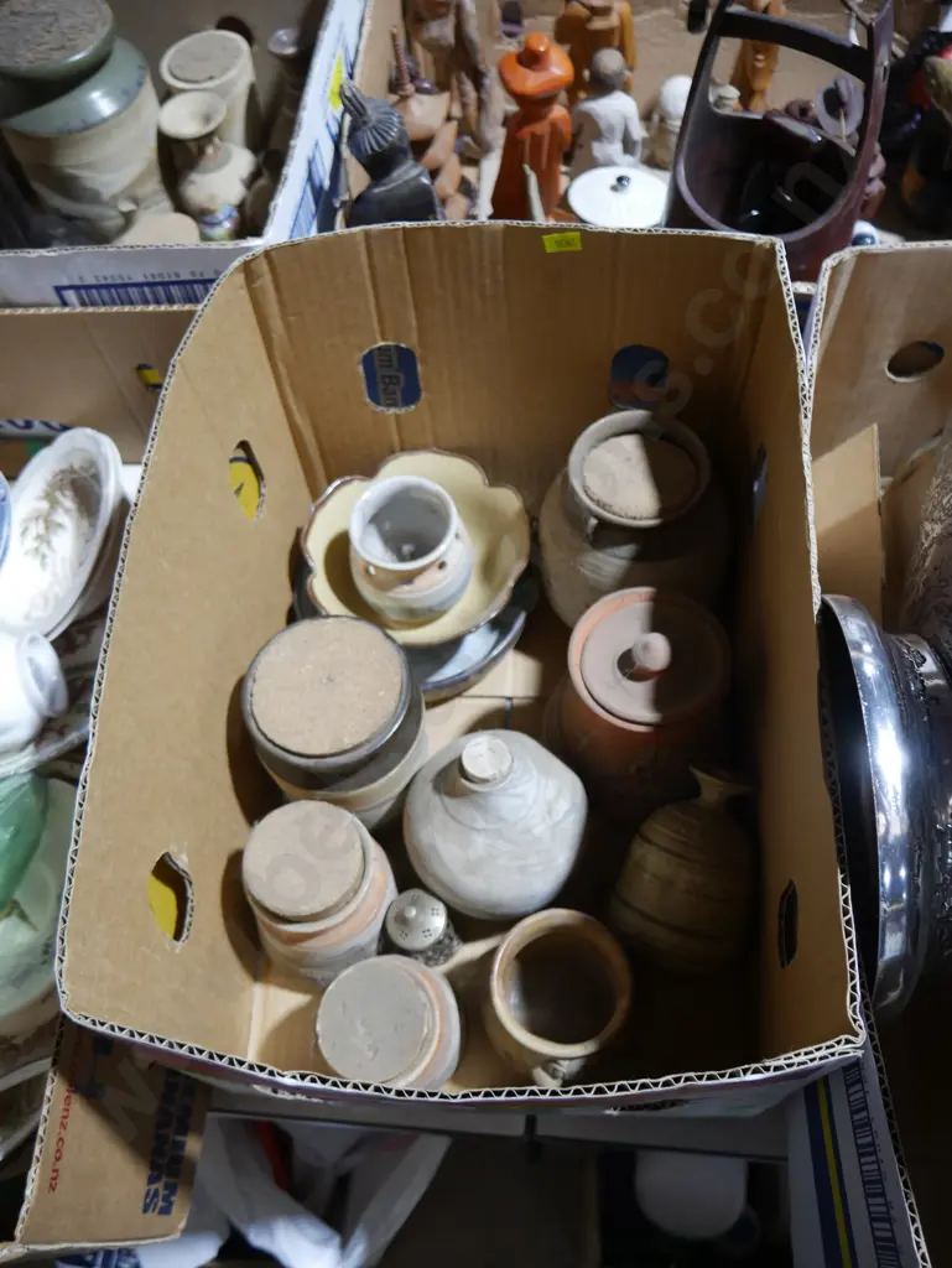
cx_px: 476
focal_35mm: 28
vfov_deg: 63.4
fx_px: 1026
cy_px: 634
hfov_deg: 49.8
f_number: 3.5
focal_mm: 14
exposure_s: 1/60
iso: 400
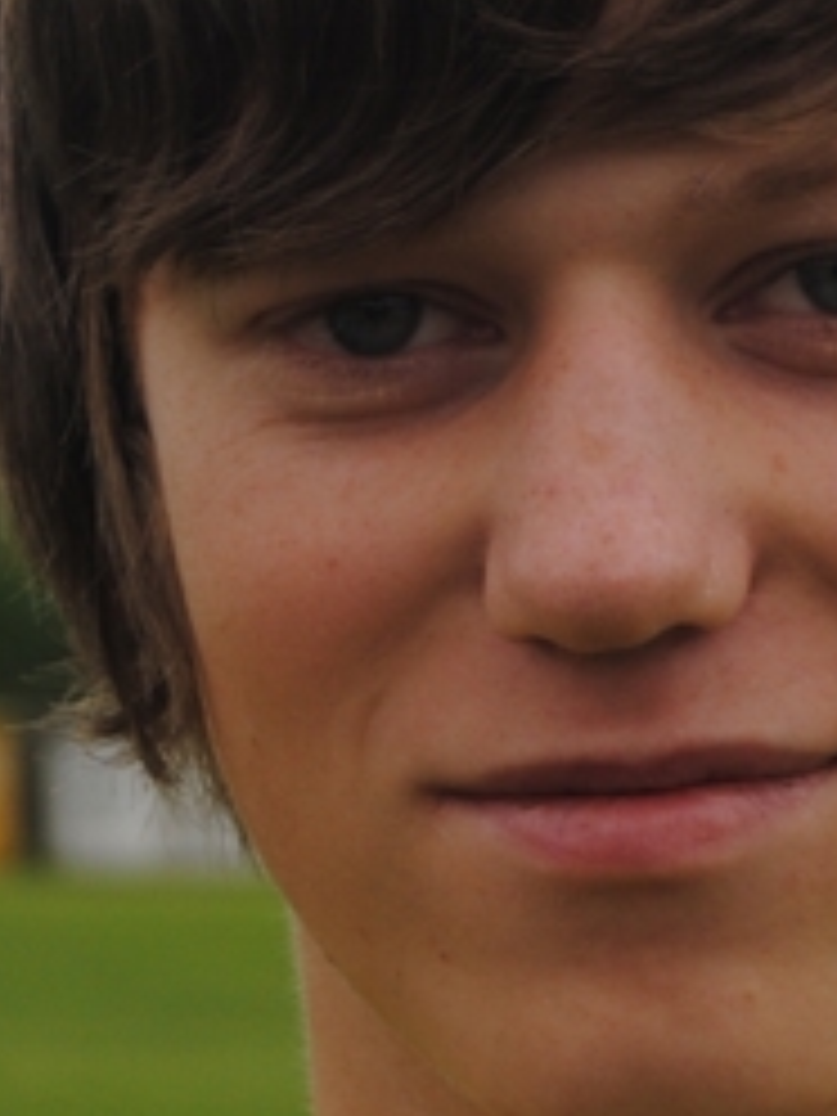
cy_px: 346
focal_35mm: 192
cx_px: 680
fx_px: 6195
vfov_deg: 10.3
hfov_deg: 7.7
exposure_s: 1/125
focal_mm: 55
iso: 100
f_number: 5.6
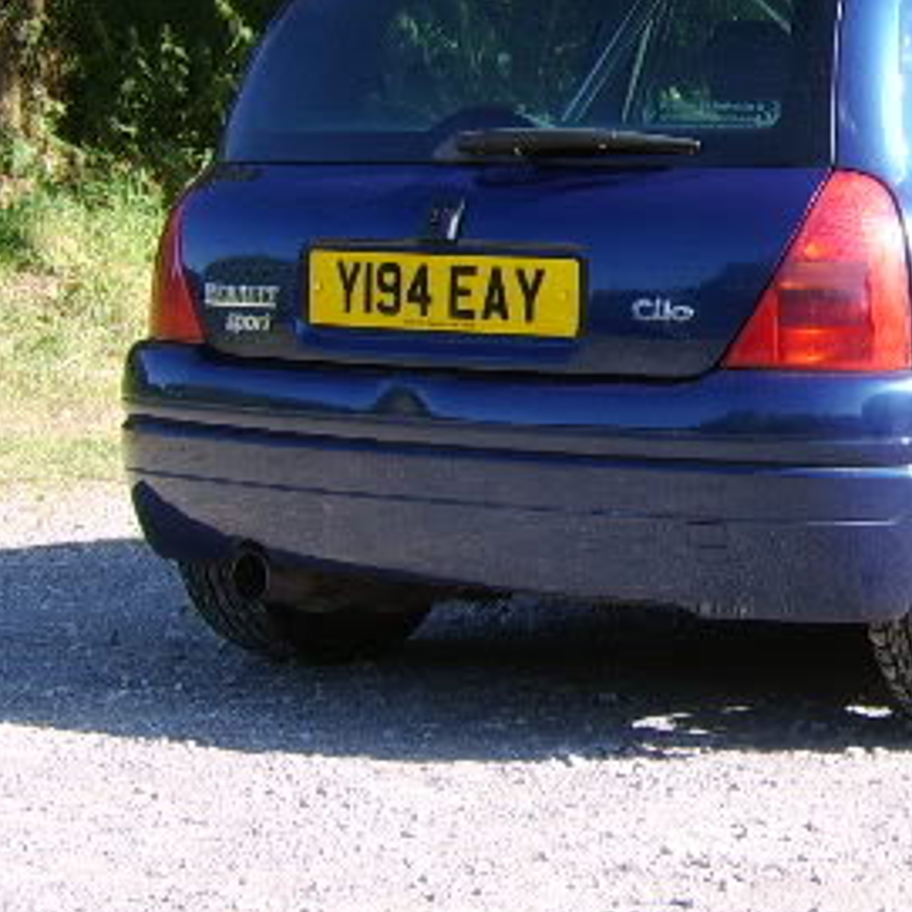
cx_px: 862
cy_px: 289
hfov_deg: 17.8
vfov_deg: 18.1
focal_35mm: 96
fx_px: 2862
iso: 71
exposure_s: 1/148
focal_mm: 11.93
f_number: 4.9
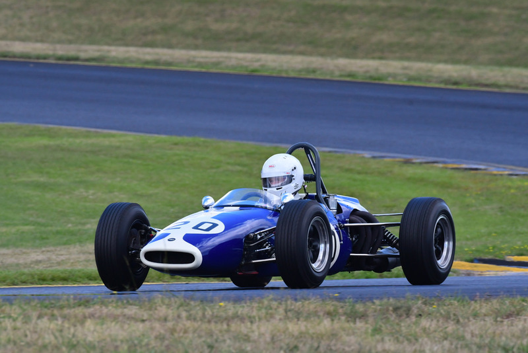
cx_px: 264
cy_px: 176
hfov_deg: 3.5
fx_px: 8583
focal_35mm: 585
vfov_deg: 2.4
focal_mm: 390
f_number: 11
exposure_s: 1/640
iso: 1000
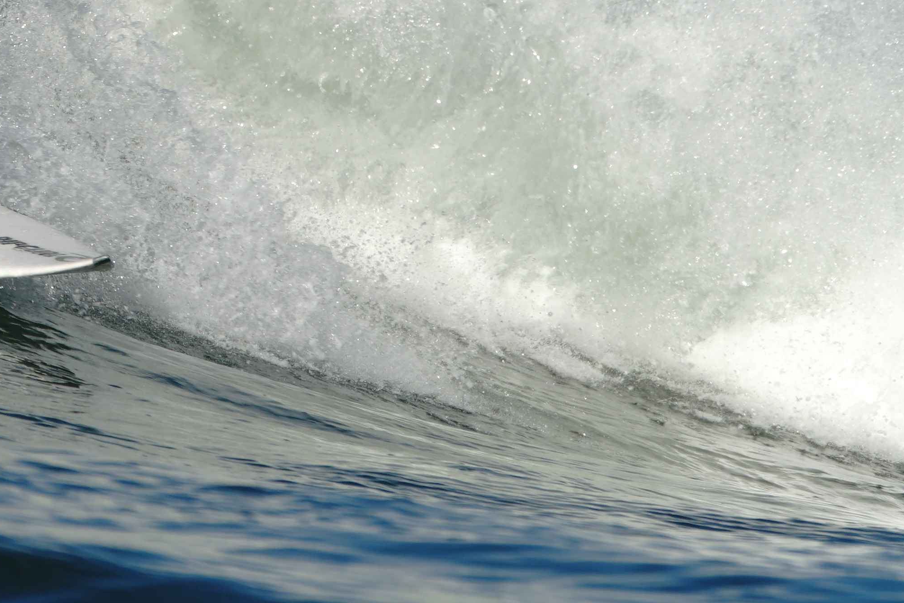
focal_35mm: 228
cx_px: -275
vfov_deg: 6.0
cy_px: -239
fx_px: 5737
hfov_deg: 8.9
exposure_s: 1/1000
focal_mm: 51
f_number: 5
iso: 100
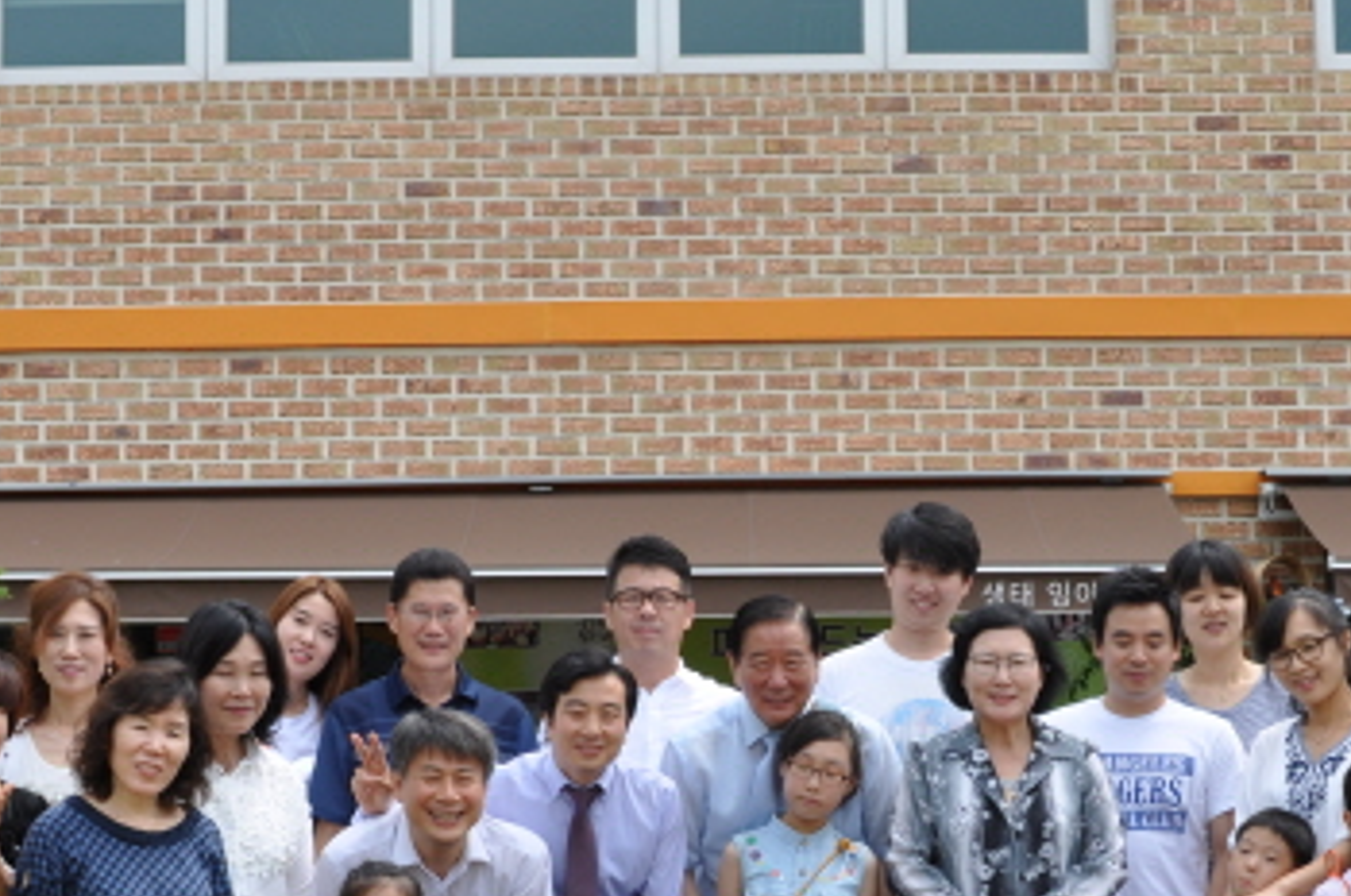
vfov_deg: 15.0
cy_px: 796
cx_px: 849
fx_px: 3371
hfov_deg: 22.6
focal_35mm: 90
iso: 200
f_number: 9
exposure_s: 1/320
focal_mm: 30
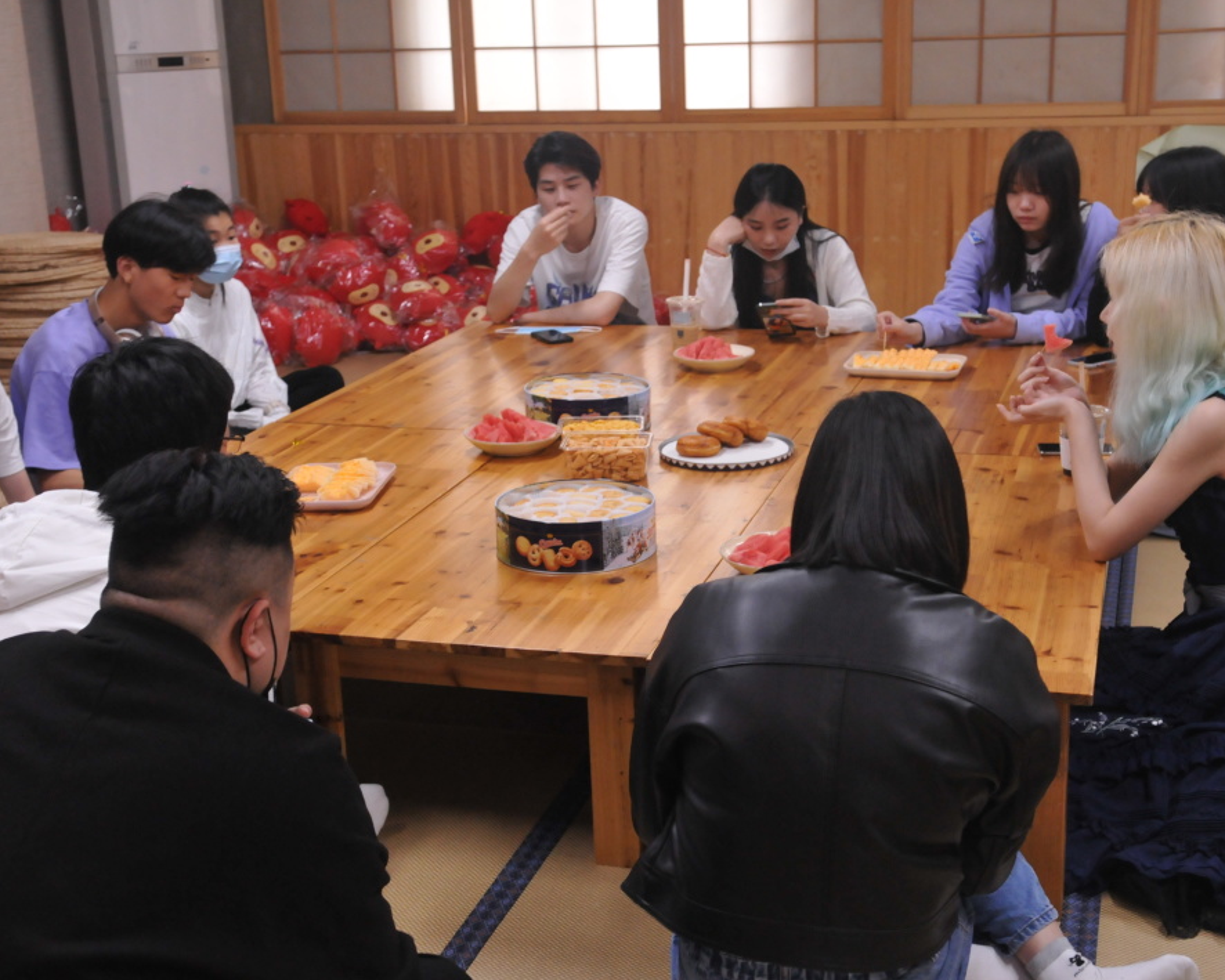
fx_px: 1740
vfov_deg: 31.5
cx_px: 625
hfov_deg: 38.8
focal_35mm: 48
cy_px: 491
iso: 1250
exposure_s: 1/60
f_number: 4.5
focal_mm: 28
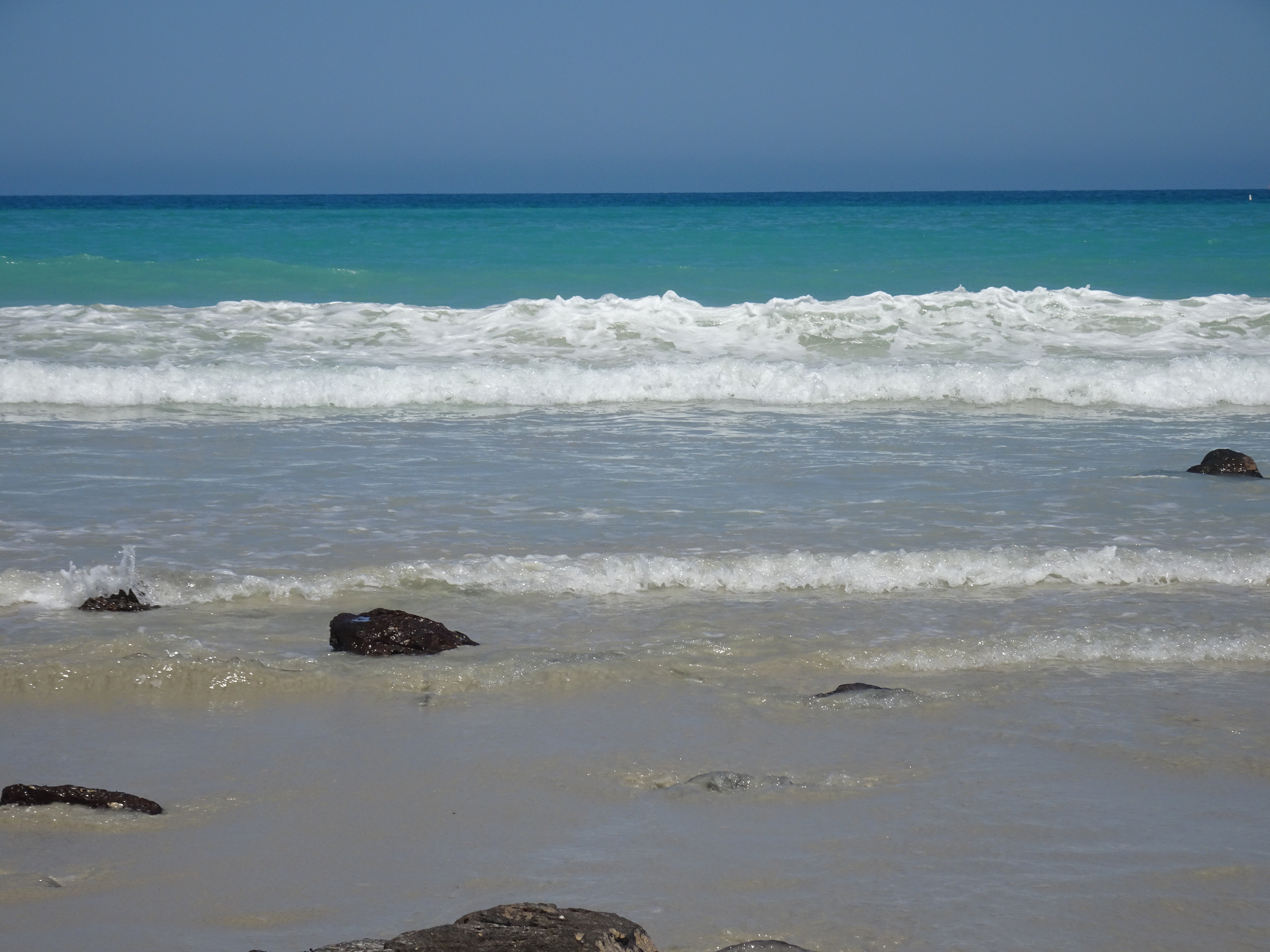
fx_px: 4366
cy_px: 476
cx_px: 635
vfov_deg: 12.5
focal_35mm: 119
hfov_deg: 16.6
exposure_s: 1/1000
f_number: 5.6
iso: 80
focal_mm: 20.29
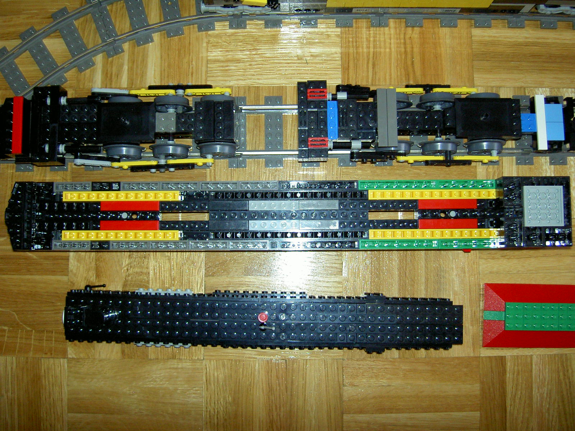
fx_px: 648
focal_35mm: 39
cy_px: 216
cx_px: 288
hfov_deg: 47.9
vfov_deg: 36.8
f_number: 2.8
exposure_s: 1/59.5
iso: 100
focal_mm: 8
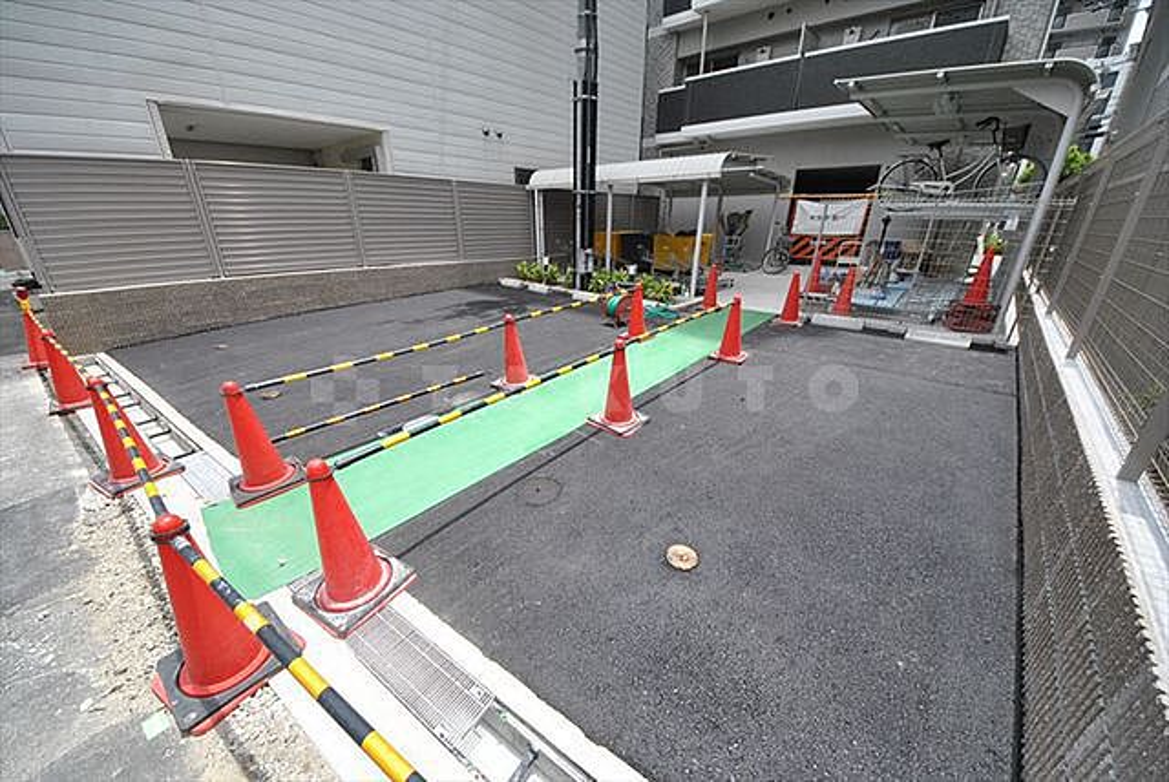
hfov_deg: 112.6
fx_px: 390
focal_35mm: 12
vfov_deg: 90.1
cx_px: 584
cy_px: 391
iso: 800
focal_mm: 8
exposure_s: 1/800
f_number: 8
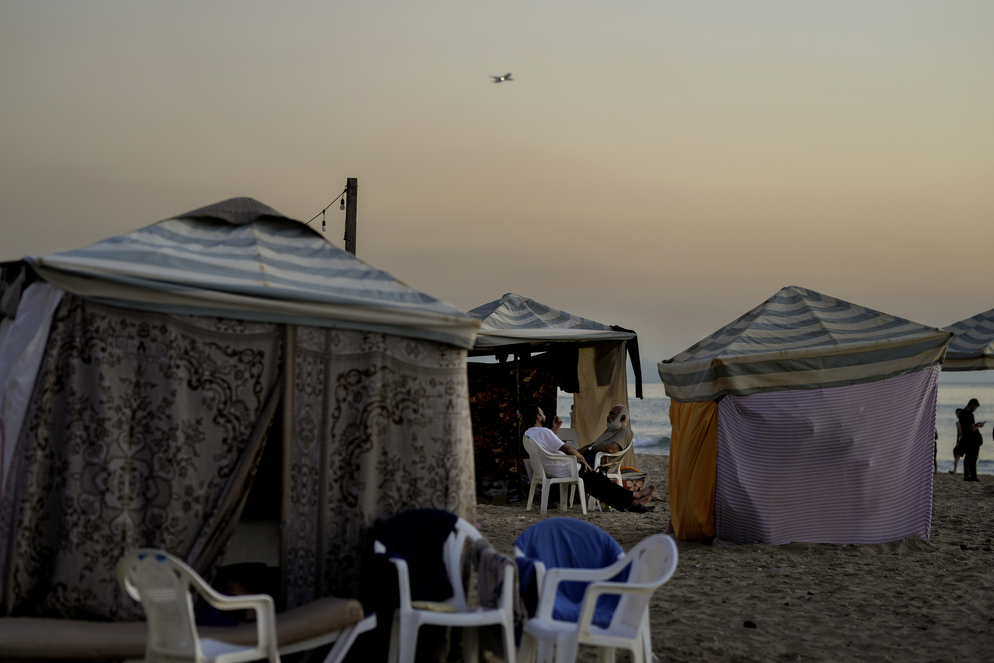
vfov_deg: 15.2
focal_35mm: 90
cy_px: 332
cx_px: 497
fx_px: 2485
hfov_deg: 22.6
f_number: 3.2
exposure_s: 1/80
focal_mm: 90
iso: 200
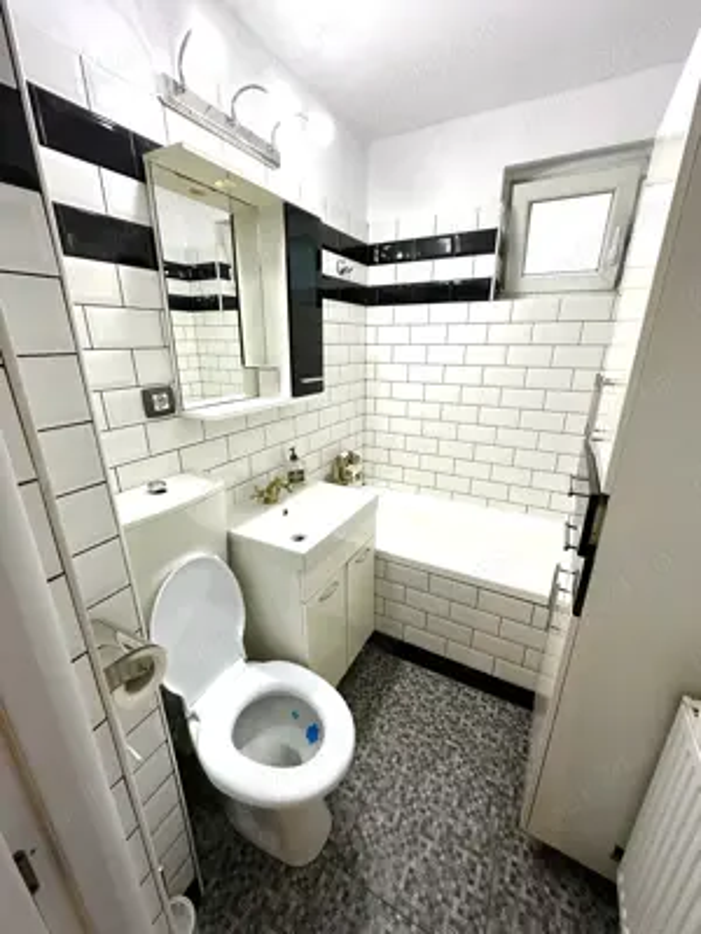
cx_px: 350
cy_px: 467
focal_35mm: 14
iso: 400
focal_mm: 2.22
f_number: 2.2
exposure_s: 1/60
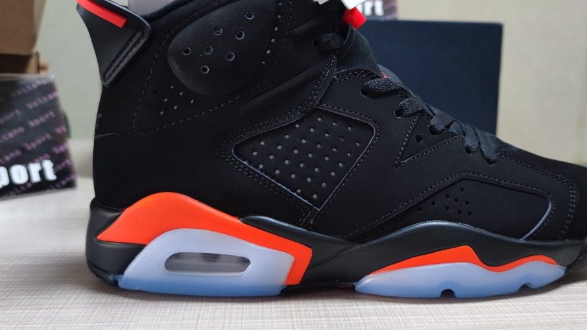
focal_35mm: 37
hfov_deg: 53.8
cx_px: 337
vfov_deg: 32.0
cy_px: 151
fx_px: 576
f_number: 1.69
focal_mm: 6.72
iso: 320
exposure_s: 1/54
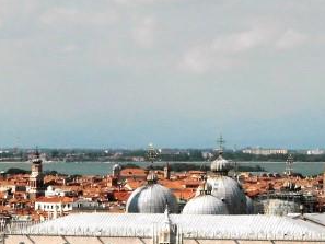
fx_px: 2329
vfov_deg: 6.0
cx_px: -39
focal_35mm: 248
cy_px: 223
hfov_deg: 7.9
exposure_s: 1/1500
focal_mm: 15.6
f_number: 6.9
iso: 200
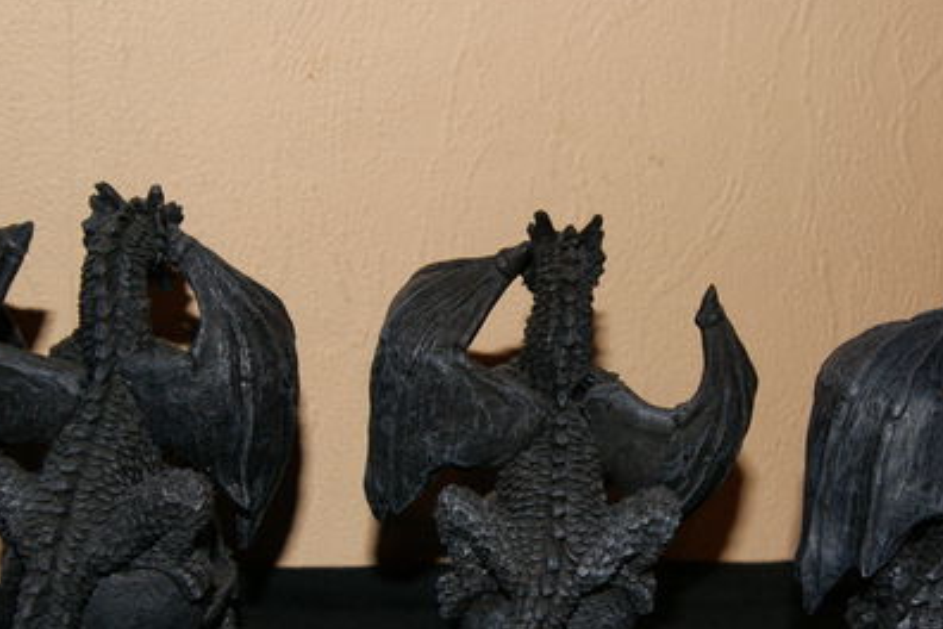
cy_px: 475
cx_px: 572
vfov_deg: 21.4
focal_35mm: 63
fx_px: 1650
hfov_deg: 31.8
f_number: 5.6
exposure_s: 1/60
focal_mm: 26
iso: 400
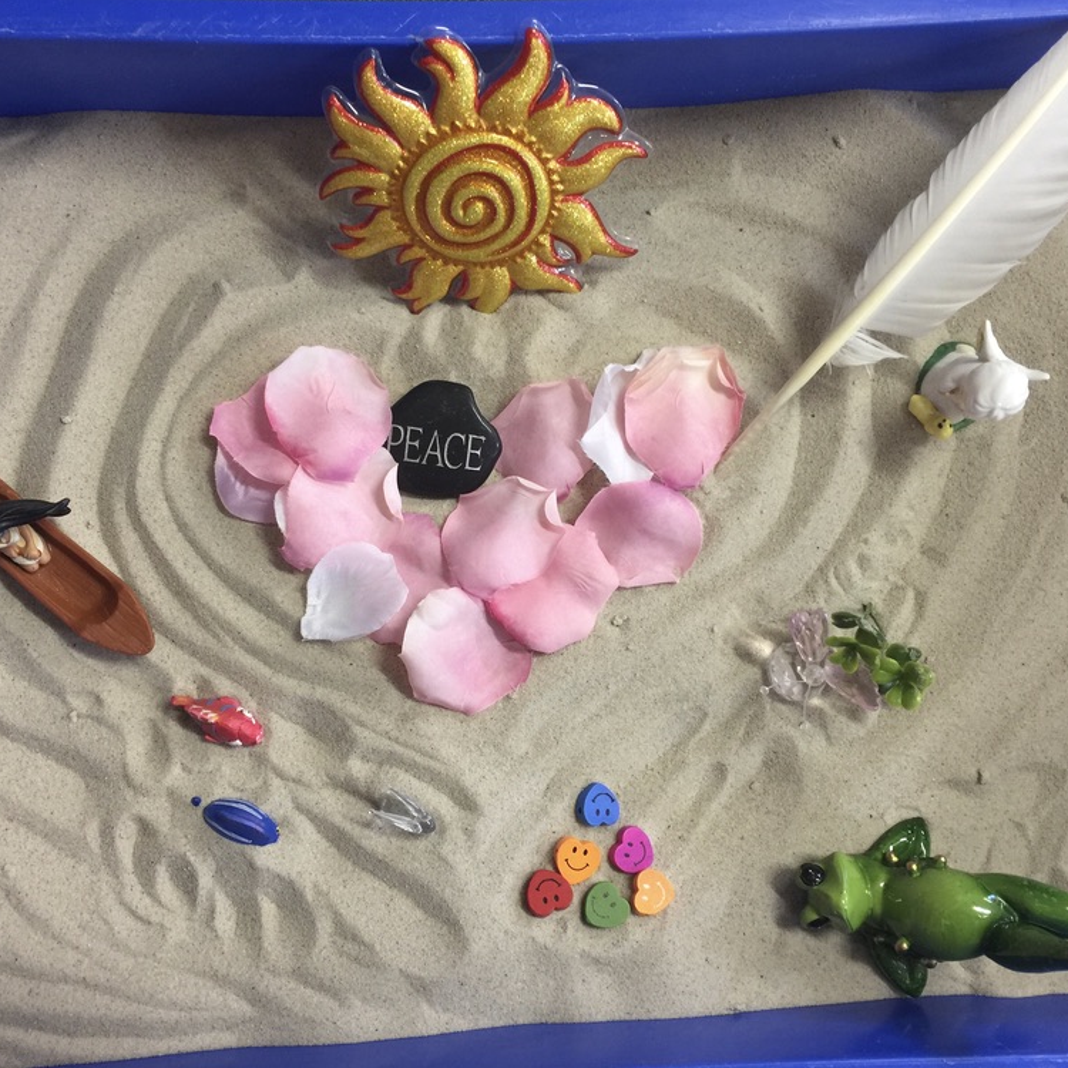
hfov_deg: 47.2
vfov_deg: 47.2
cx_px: 520
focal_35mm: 35
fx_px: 1222
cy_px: 523
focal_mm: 4.15
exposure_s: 1/17
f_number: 2.2
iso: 64
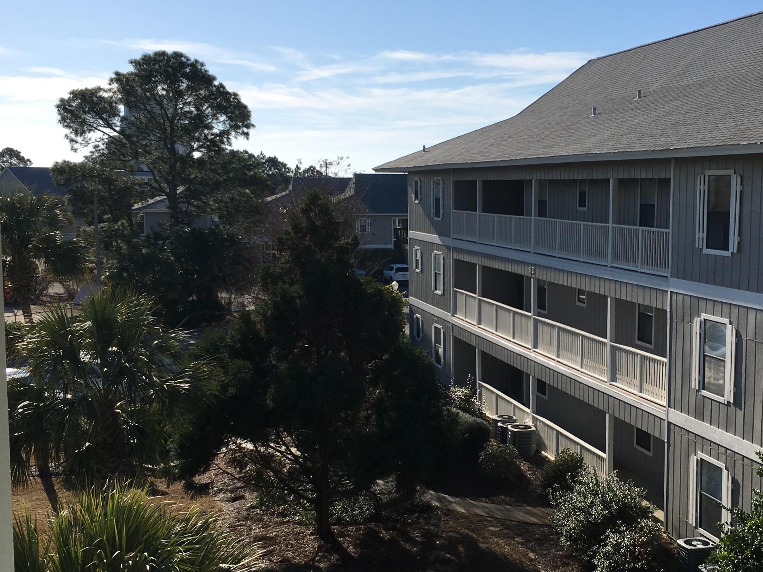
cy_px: 299
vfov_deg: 31.5
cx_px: 460
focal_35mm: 46
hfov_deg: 41.0
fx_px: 1014
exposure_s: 1/2404
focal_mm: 4.15
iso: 25
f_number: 2.2
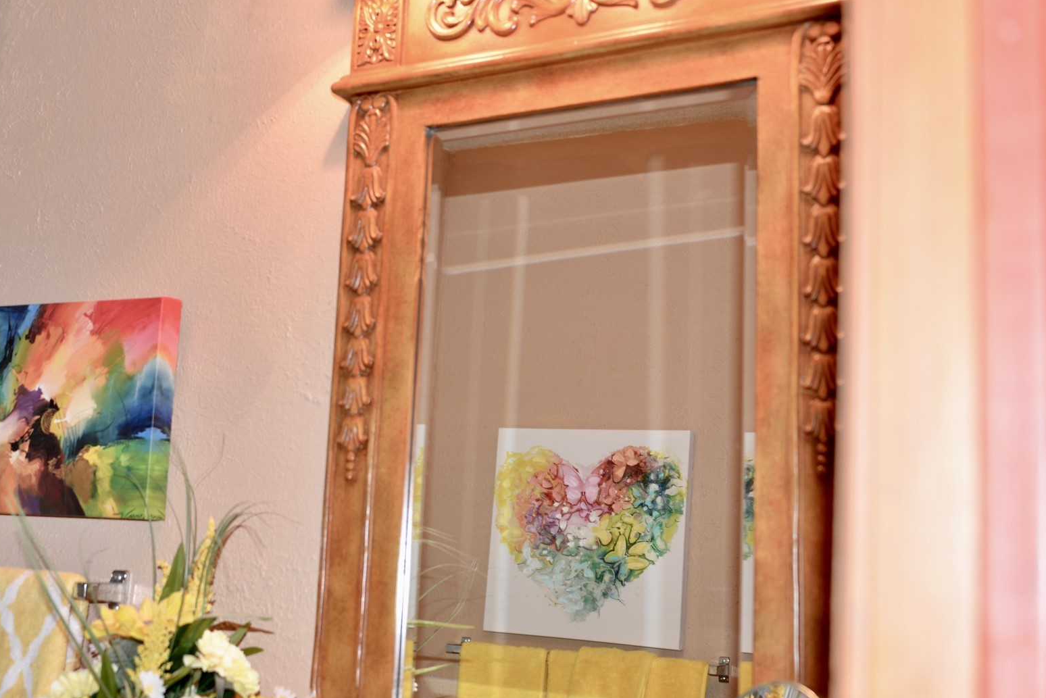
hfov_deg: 42.7
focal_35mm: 46
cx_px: 473
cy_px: 359
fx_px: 1337
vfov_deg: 29.3
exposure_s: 1/60
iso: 320
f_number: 3.8
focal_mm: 35
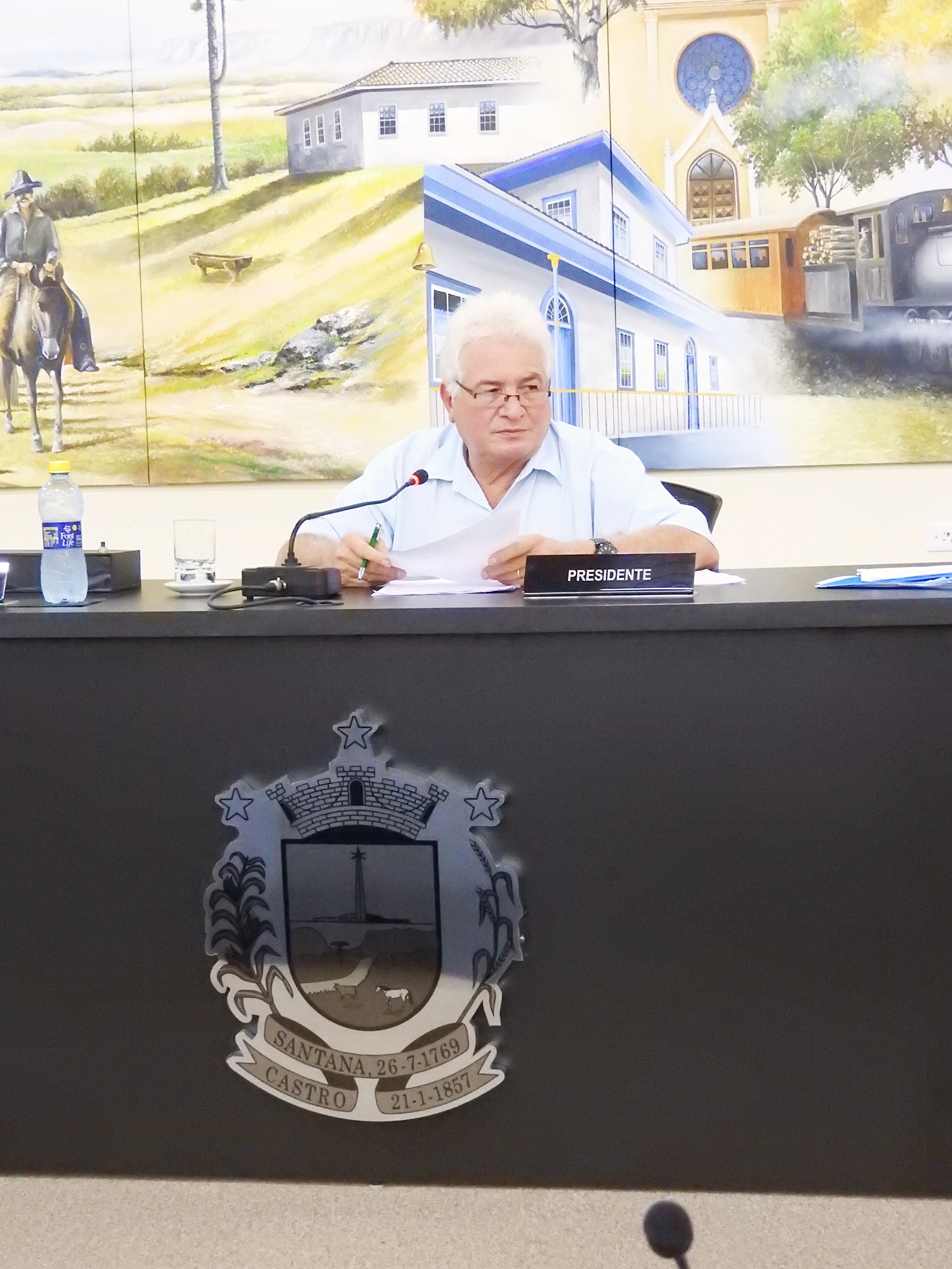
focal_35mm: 70
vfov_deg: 27.8
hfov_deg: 21.0
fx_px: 2566
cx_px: 476
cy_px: 634
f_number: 4.5
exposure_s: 1/25
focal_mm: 12.5
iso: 1600
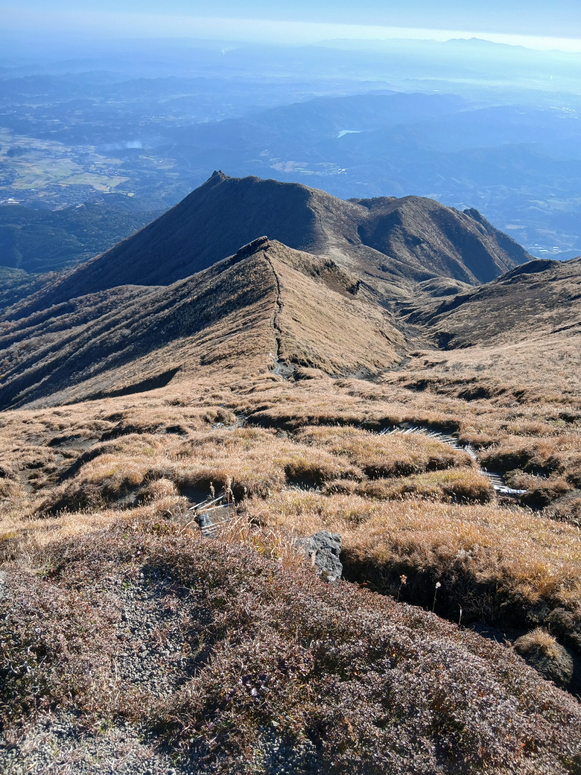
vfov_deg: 67.3
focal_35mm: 26
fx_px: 582
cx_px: 290
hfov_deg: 53.1
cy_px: 388
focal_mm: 3.86
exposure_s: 1/344
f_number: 1.8
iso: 20
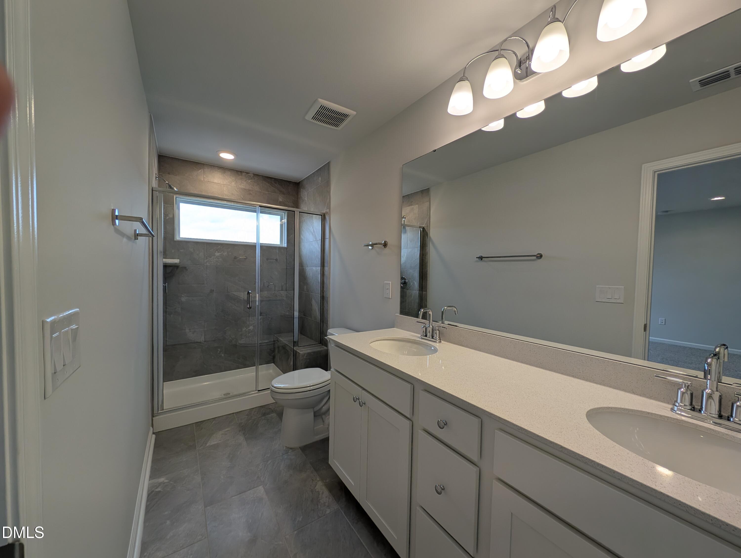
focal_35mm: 12
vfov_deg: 94.6
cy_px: 279
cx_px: 370
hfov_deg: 110.5
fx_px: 257
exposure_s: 1/147
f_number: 1.95
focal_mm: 2.23
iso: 44
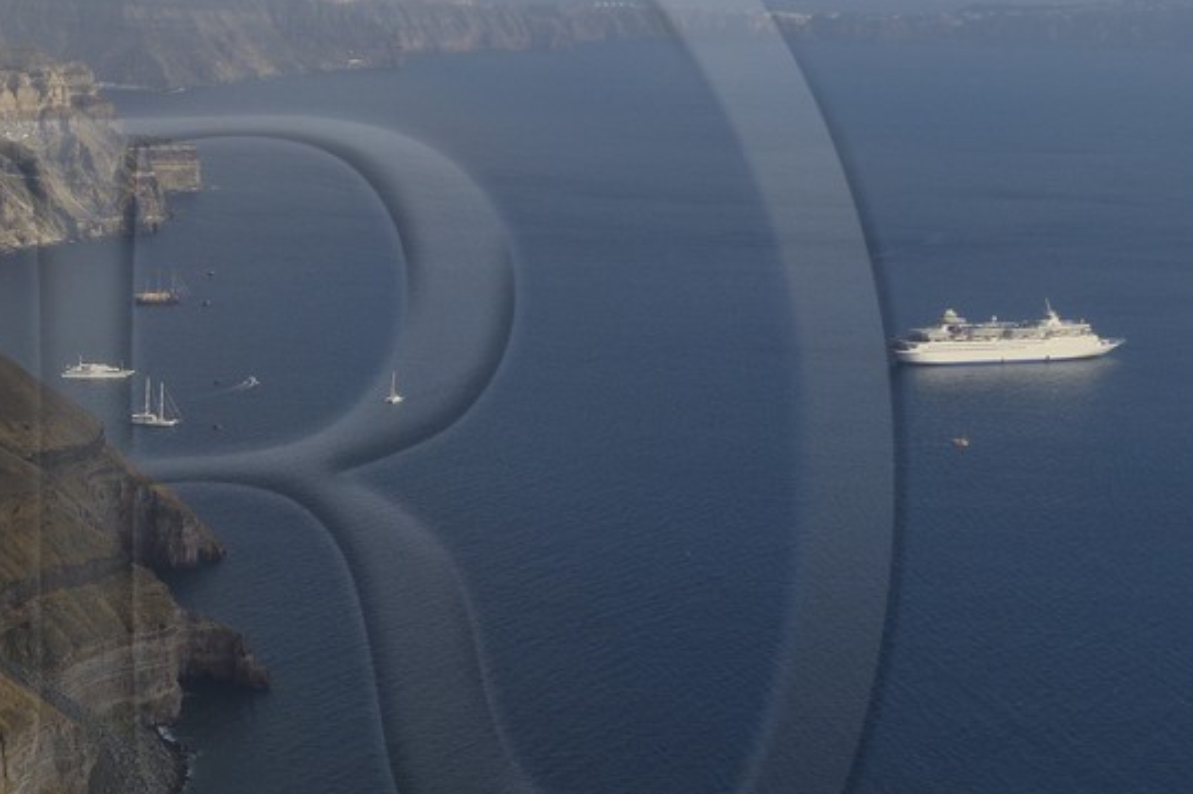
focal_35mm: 71
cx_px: -15
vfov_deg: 19.1
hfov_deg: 26.8
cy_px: 483
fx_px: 2351
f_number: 8
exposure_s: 1/500
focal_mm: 24
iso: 200
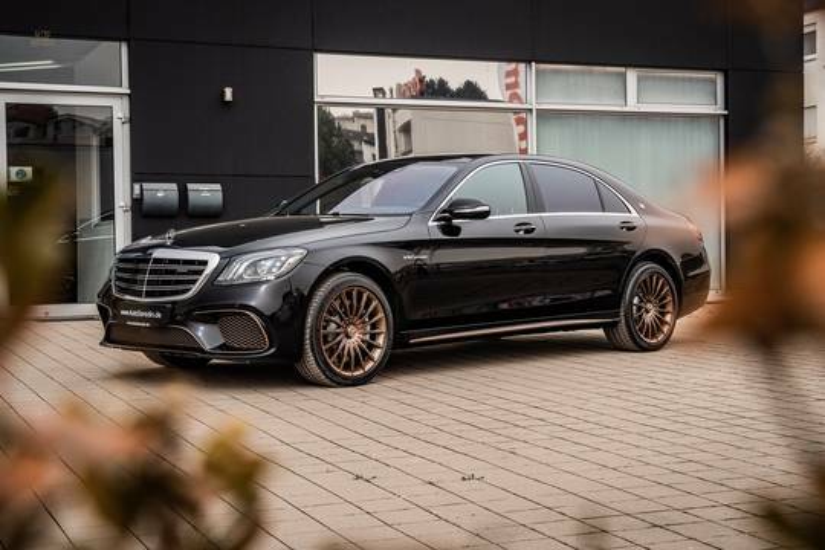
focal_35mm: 50
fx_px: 1146
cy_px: 275
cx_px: 412
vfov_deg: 27.0
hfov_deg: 39.6
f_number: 8
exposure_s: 1/200
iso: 640
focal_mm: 50
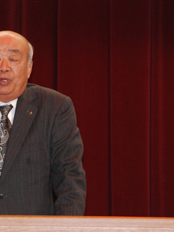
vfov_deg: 5.4
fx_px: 2474
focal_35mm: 369
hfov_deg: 4.0
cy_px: 116
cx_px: 6
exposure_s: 1/60
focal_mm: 170
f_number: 6.3
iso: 1600
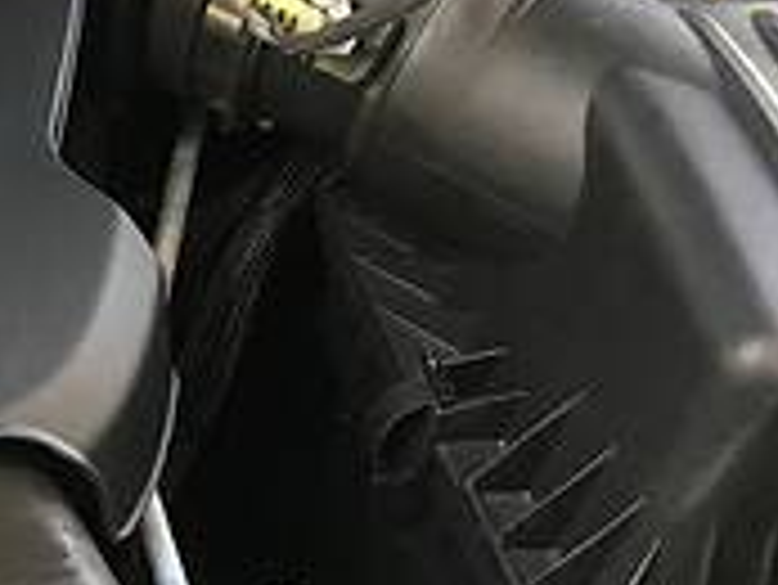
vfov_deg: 11.1
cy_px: 288
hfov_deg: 13.0
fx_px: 3014
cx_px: -729
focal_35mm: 134
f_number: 2.2
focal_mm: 4.2
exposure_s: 1/33
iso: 50
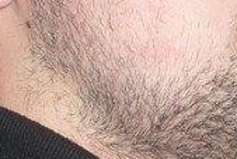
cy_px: -3
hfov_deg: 15.8
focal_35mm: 129
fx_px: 850
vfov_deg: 10.6
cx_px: 189
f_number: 2.8
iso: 100
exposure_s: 1/30
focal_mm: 5.8
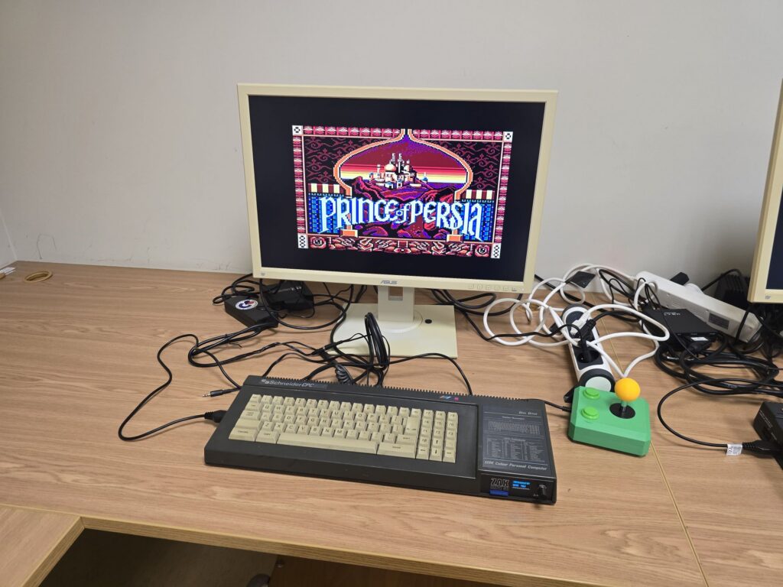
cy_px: 294
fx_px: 520
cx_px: 392
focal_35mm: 23
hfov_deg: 73.9
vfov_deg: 58.9
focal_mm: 6.3
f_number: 1.7
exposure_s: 1/100
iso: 400
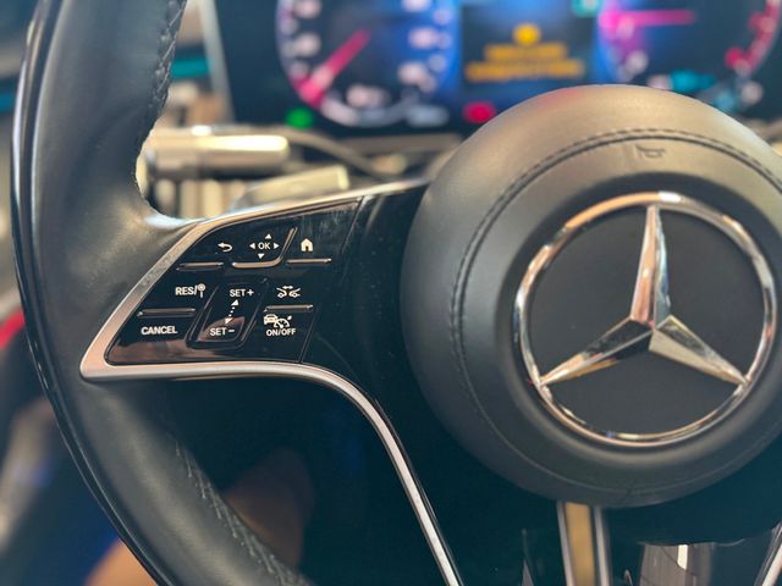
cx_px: 391
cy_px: 293
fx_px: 542
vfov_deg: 56.8
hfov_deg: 71.6
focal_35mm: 24
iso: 640
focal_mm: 6.76
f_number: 1.78
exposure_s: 1/40
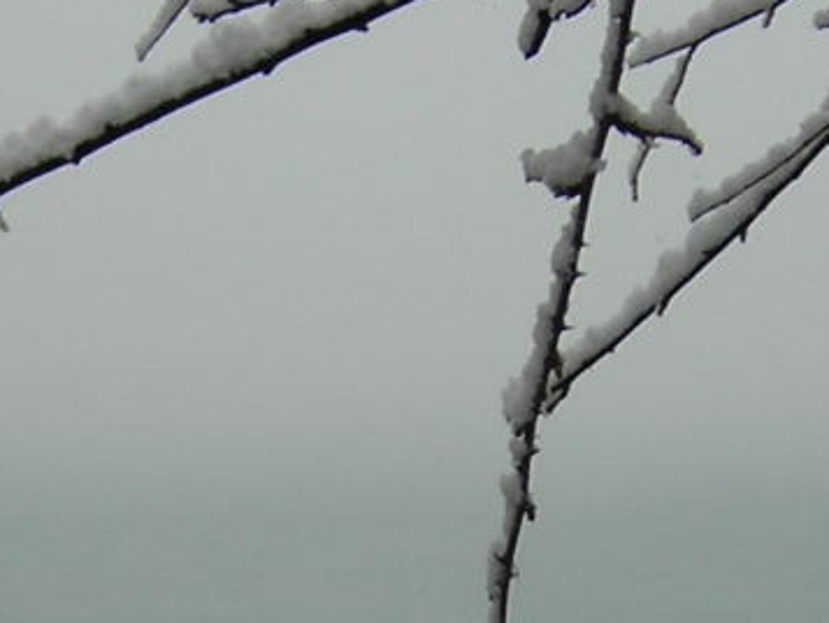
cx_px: 543
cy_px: 530
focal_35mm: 221
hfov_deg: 8.9
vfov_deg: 6.7
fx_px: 5294
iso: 100
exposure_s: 1/136
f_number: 3.9
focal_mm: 10.1
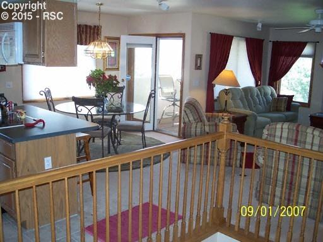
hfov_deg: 50.1
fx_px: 345
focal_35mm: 37
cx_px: 162
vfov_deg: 38.7
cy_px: 121
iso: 200
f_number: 2.8
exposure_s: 1/60
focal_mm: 7.8
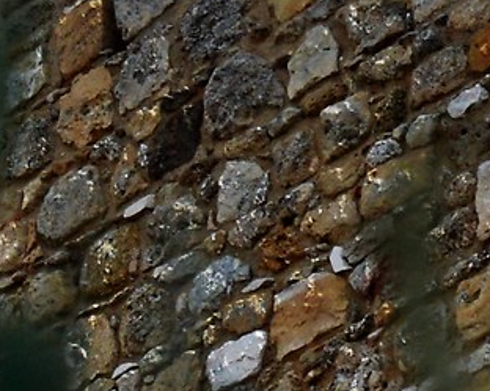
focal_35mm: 596
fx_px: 8629
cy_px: 880
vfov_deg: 2.6
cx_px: -198
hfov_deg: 3.2
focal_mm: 55
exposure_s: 1/1600
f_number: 5.6
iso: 200
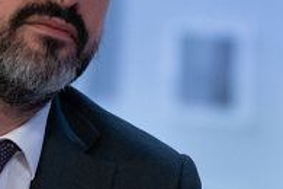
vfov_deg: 1.3
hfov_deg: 2.0
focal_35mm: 1049
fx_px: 8246
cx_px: 43
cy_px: 40
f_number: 5.6
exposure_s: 1/200
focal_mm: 400
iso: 4000
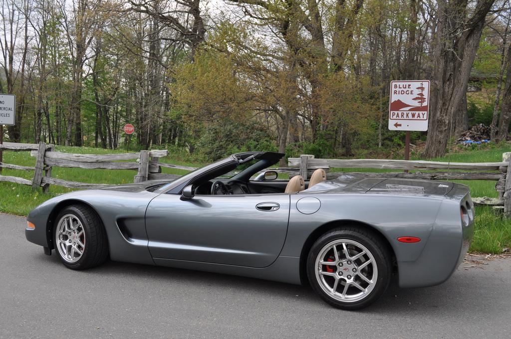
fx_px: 553
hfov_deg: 49.6
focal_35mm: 39
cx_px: 256
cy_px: 170
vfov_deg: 34.1
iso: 200
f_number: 8
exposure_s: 1/250
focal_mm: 26
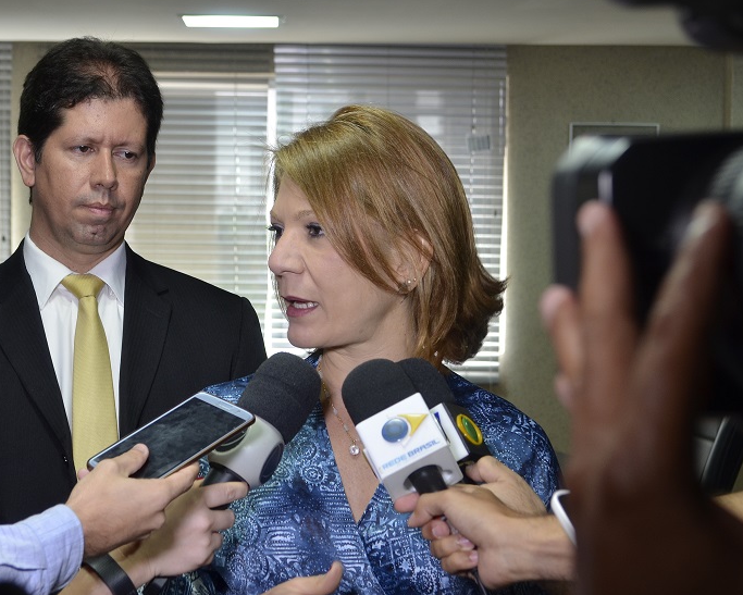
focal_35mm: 76
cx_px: 331
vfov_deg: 20.2
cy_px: 303
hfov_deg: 25.0
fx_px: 1672
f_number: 5.6
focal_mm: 40
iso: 360
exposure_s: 1/25
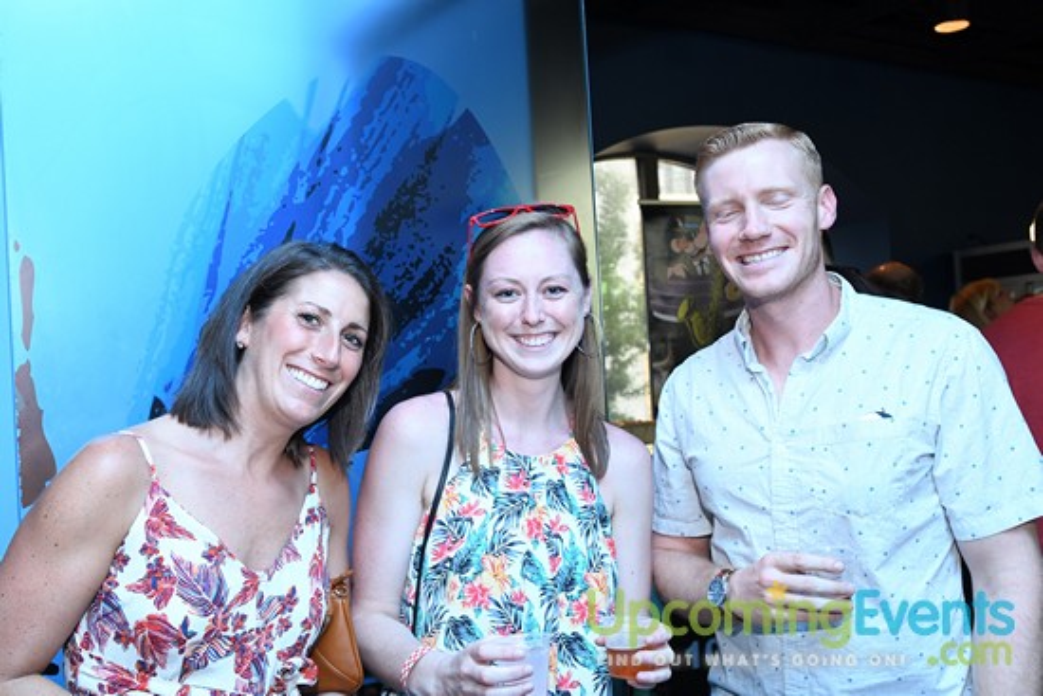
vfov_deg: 35.5
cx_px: 522
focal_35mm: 38
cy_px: 348
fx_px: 1087
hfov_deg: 51.3
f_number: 4.5
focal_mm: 25
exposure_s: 1/125
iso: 800
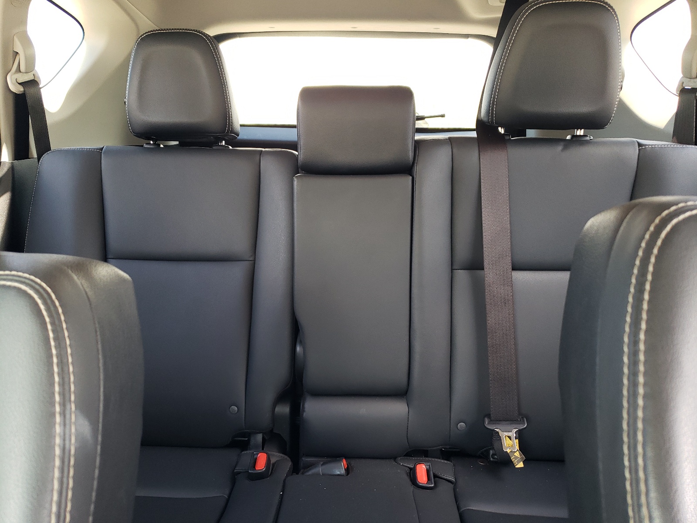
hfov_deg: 67.3
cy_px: 262
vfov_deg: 53.1
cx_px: 348
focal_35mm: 26
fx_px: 524
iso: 99
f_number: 1.5
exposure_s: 1/60.2
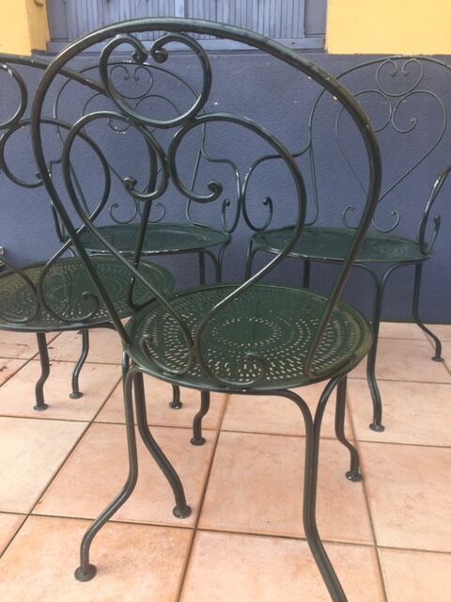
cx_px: 226
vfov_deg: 61.7
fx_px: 504
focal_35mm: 29
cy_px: 301
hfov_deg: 48.2
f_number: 2.2
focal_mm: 4.15
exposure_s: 1/107
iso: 32
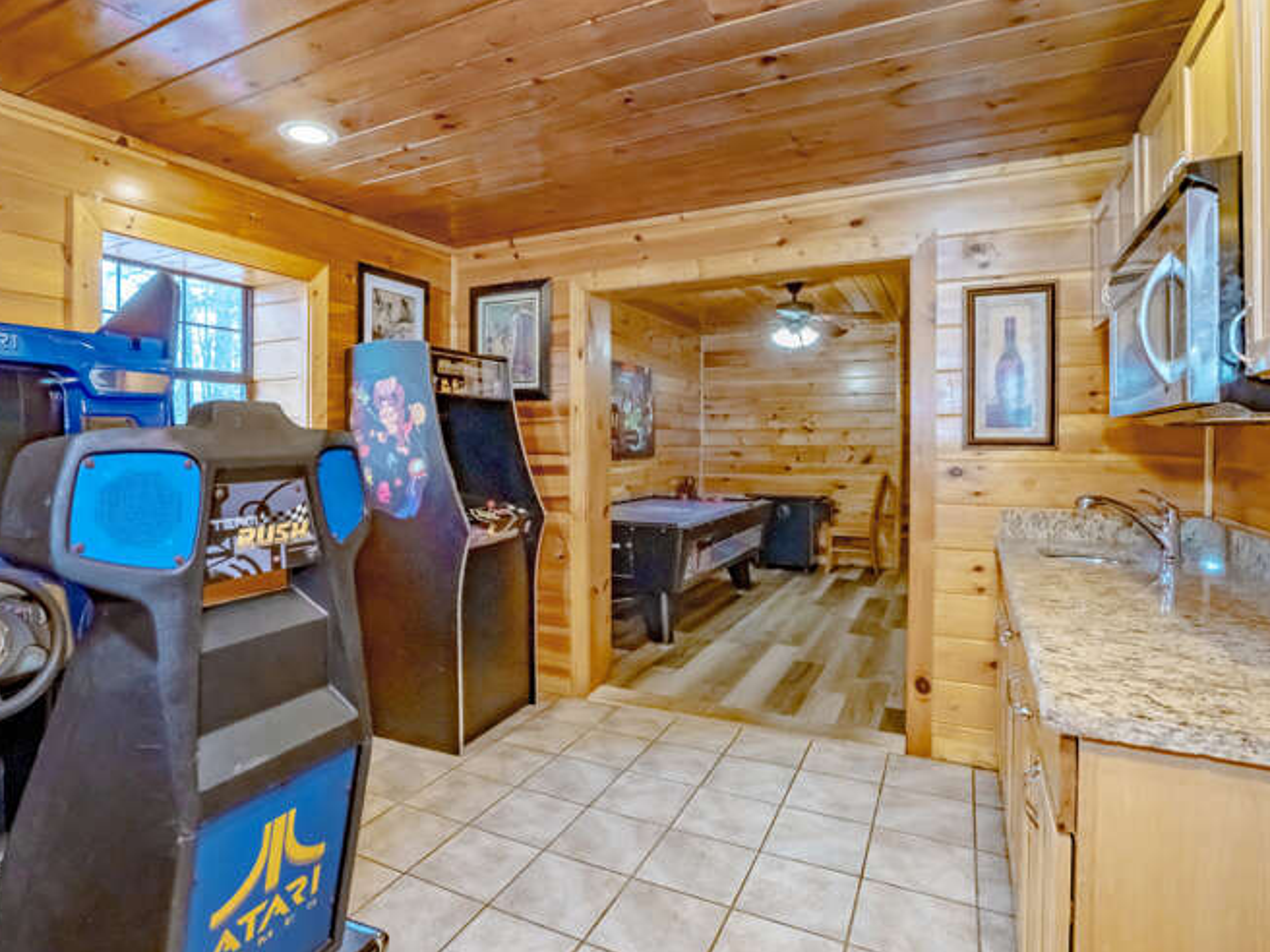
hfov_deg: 87.5
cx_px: 575
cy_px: 461
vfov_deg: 71.6
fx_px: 660
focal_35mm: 18
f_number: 8
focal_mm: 16
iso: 3200
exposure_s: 1/160
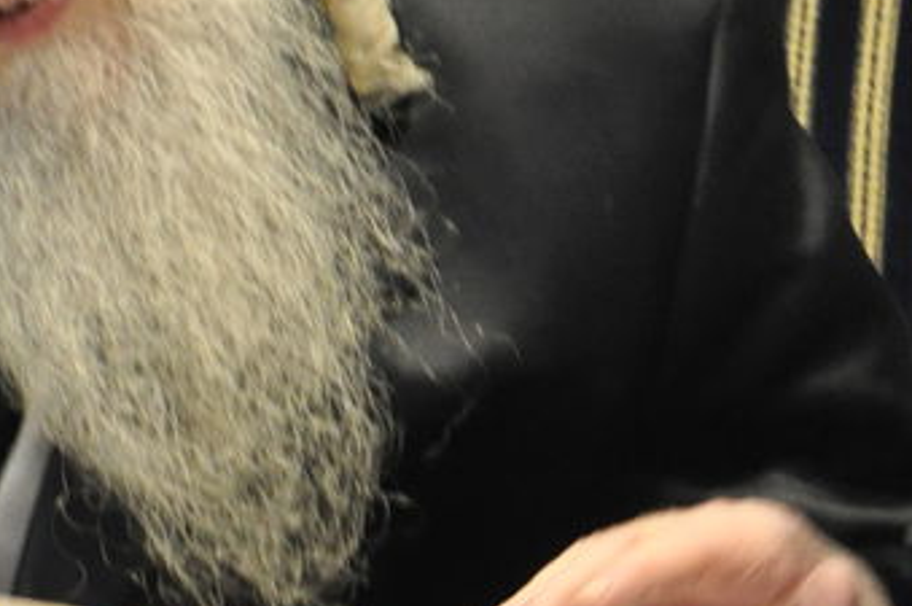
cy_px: -106
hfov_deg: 1.5
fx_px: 34505
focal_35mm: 1364
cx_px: 818
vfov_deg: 1.0
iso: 1600
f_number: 6.3
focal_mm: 220
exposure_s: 1/60
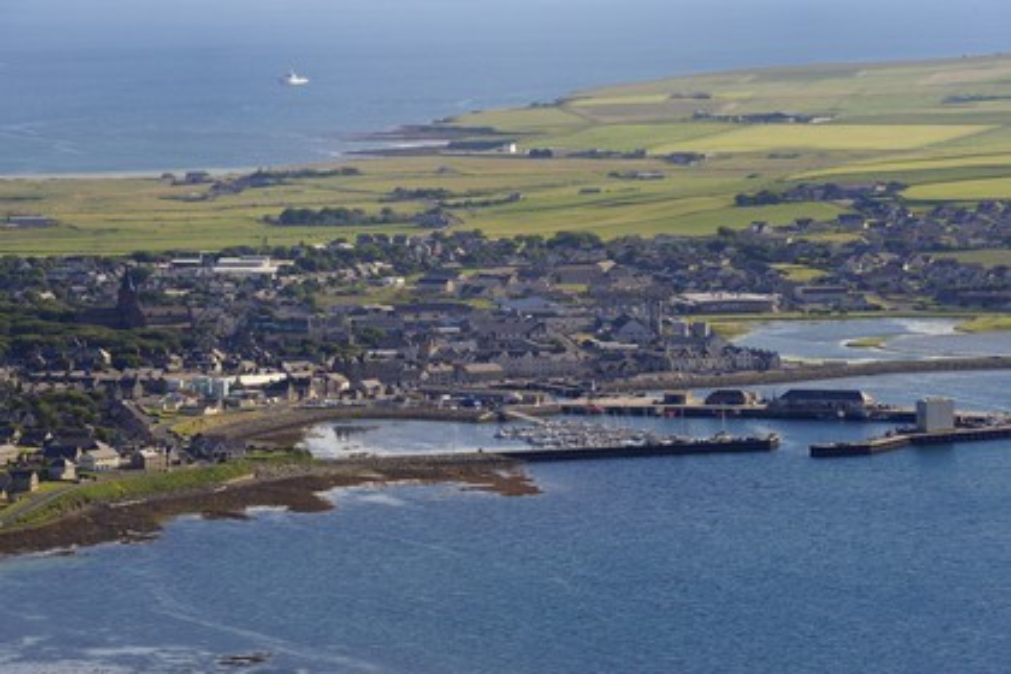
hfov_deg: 10.3
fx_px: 5616
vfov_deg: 6.9
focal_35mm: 200
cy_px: 337
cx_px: 506
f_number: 9
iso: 400
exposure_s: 1/800
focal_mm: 200
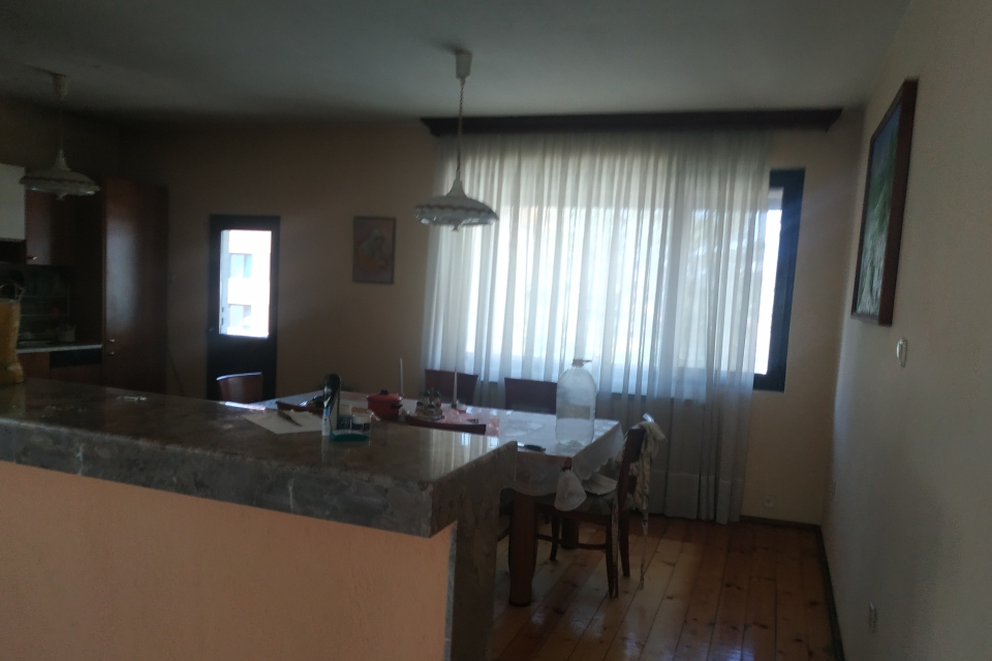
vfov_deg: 49.5
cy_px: 368
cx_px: 495
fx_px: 716
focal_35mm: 26
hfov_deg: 69.4
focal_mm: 3.94
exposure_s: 1/50
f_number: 1.9
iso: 200
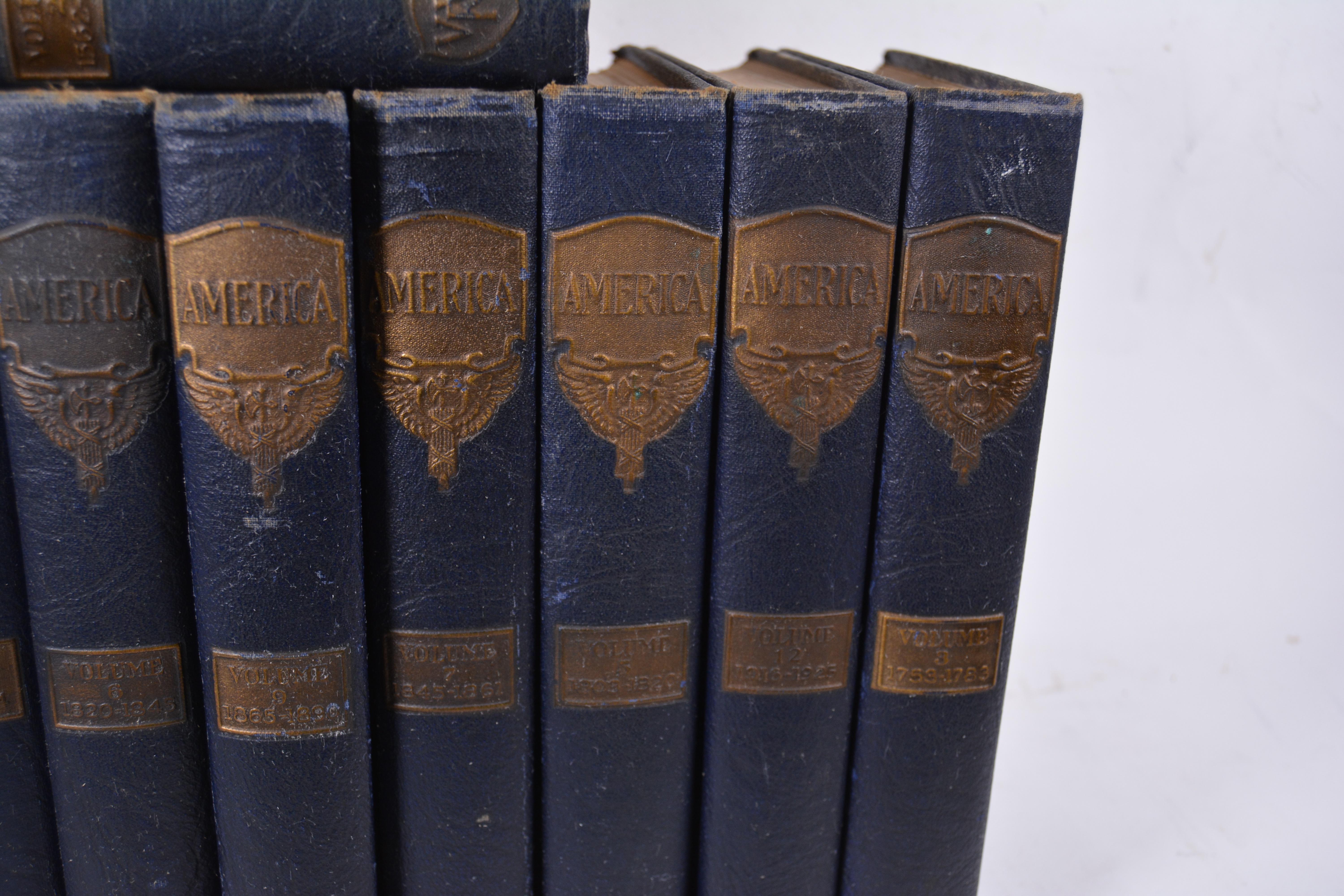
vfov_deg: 34.2
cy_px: 448
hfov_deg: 49.6
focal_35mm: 39
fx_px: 1456
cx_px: 672
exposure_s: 1/100
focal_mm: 26
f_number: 5
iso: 400
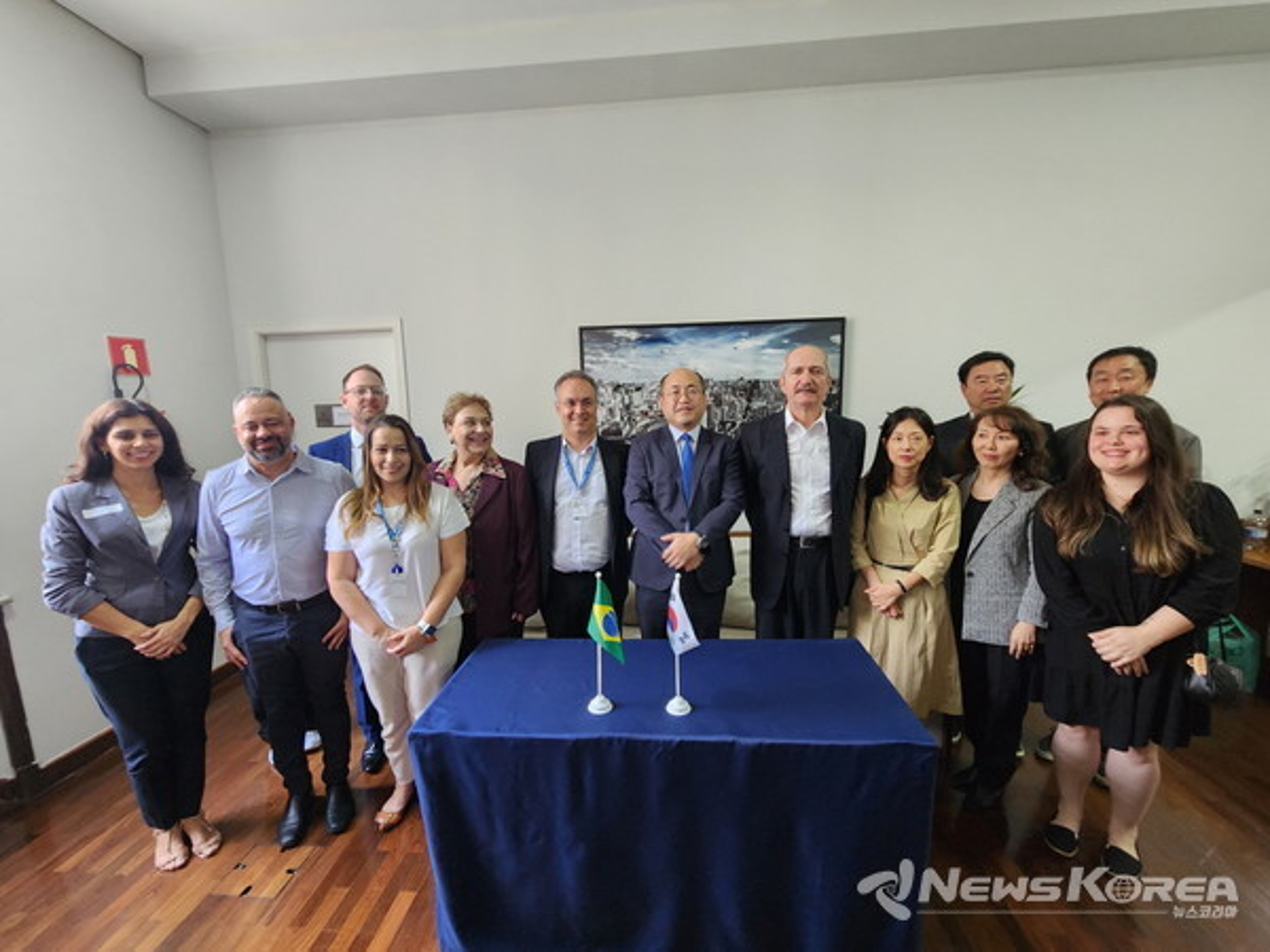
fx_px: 477
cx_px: 635
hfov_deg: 106.2
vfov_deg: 89.9
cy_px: 476
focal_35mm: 13
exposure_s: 1/30
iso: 320
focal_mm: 2.2
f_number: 2.2
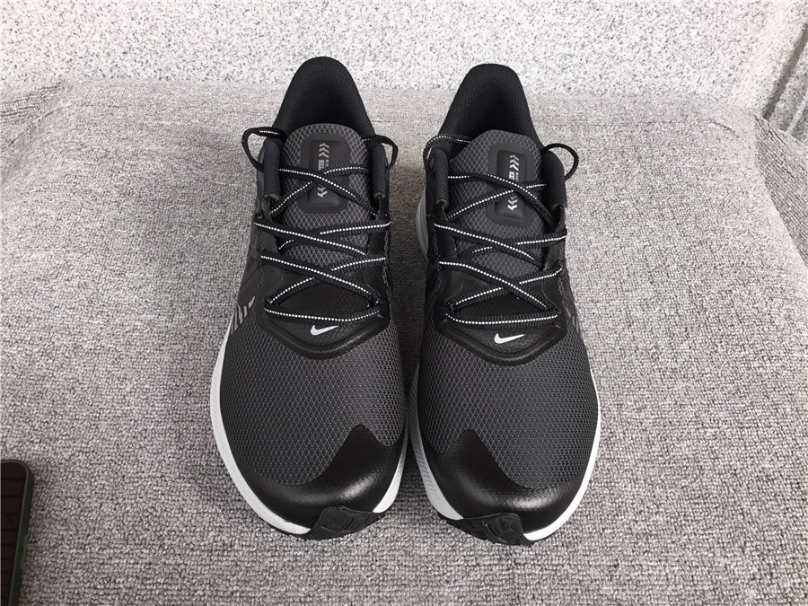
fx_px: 724
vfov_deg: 45.4
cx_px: 404
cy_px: 303
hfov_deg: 58.4
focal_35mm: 31
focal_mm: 3.3
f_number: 2.4
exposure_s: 1/100
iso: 25
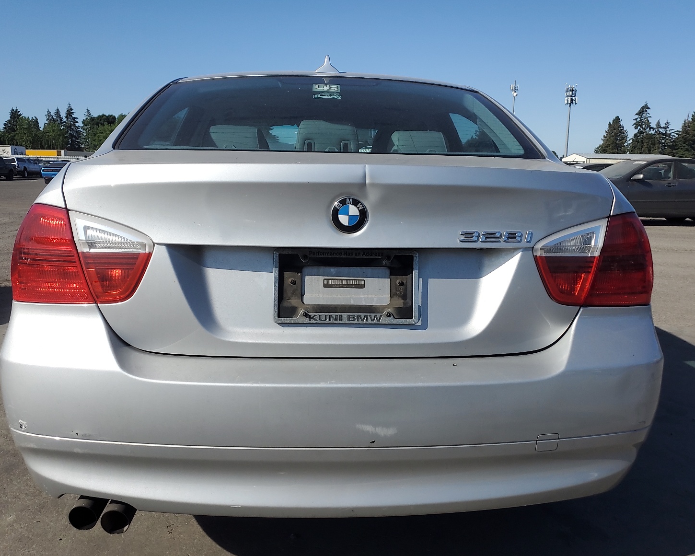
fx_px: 576
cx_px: 338
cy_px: 272
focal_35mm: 28
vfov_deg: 51.5
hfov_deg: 62.2
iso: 50
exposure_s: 1/5000
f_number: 1.5
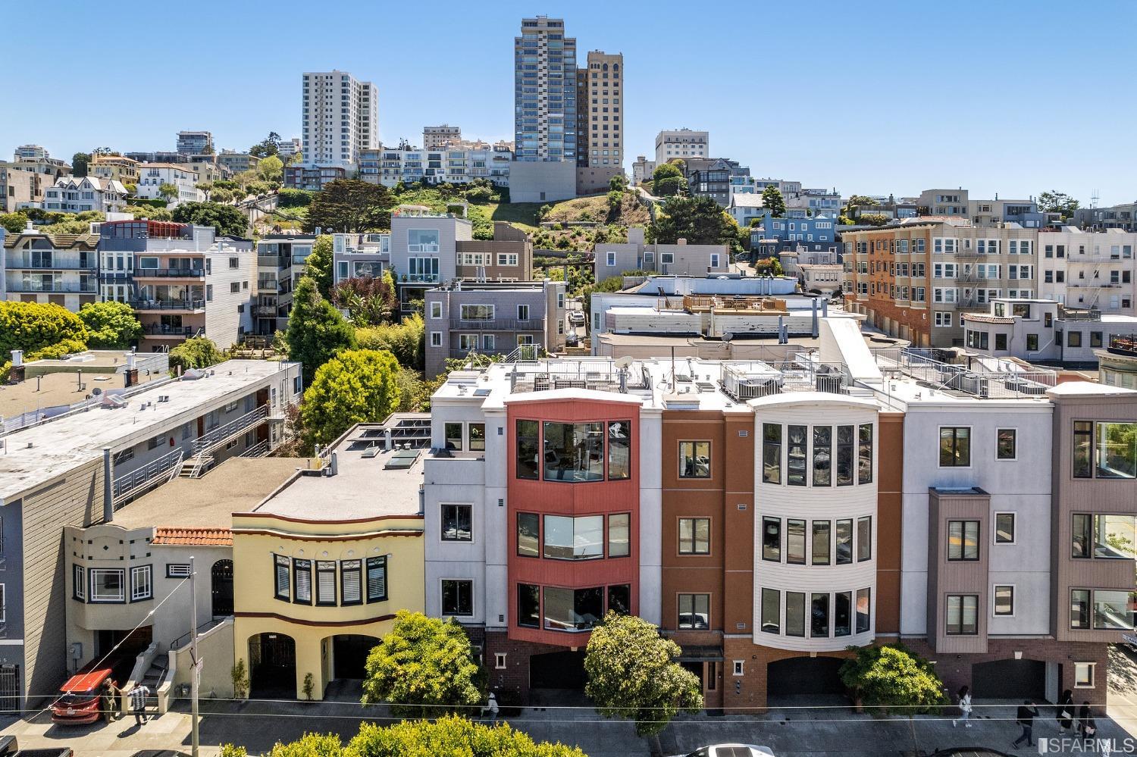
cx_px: 568
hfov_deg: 78.6
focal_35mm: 22
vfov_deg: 57.2
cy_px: 378
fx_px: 695
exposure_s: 1/250
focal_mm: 8.38
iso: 100
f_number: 2.8
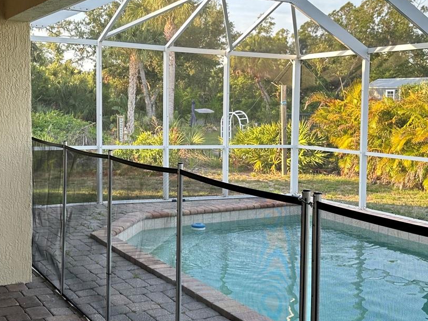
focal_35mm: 47
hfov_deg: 39.8
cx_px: 135
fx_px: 581
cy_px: 139
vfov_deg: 30.9
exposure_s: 1/176
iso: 64
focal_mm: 6.86
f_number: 1.78
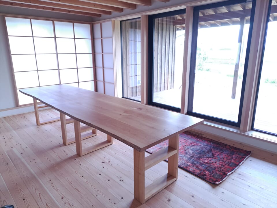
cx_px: 138
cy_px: 104
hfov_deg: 71.6
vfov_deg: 56.8
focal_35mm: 24
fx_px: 192
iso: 250
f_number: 1.8
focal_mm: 5.23
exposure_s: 1/90
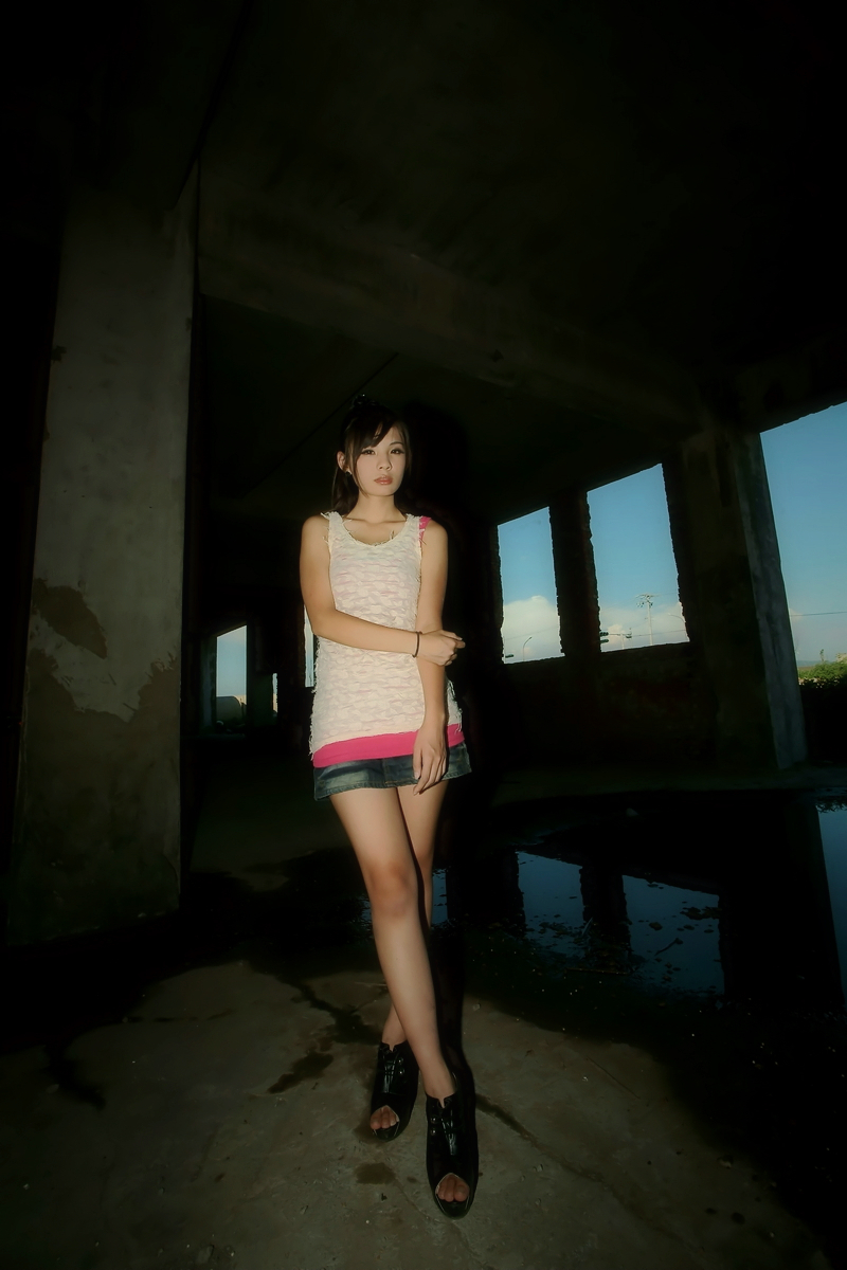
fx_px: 565
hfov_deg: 73.7
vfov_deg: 96.7
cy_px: 635
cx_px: 424
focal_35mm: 16
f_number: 11
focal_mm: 16
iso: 200
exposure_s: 1/250
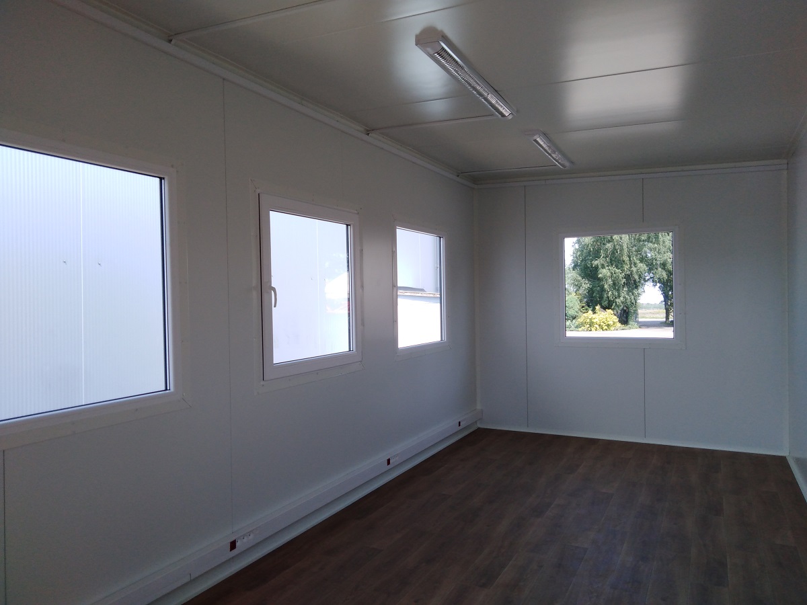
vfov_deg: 53.1
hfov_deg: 67.3
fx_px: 606
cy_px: 302
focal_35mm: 26
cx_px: 404
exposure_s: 1/269
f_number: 2.2
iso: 100
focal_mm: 3.46
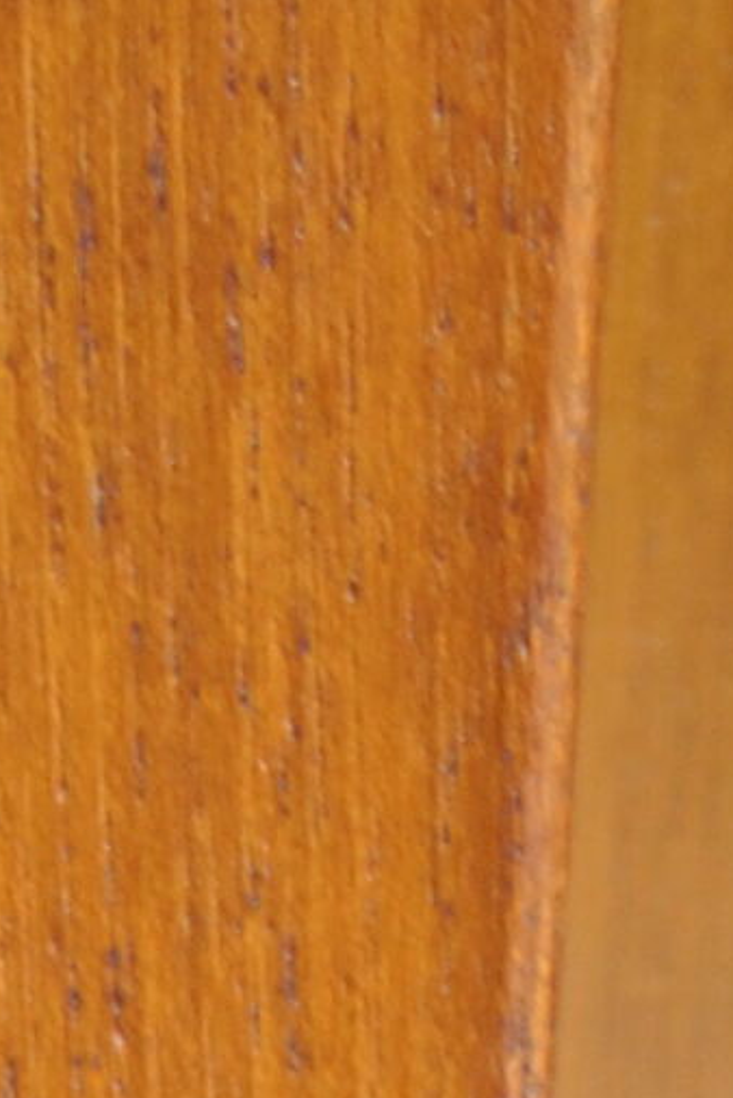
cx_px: -35
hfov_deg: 2.2
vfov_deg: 3.1
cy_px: 4197
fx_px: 19269
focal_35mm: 632
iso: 200
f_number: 5.6
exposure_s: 1/20
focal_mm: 55
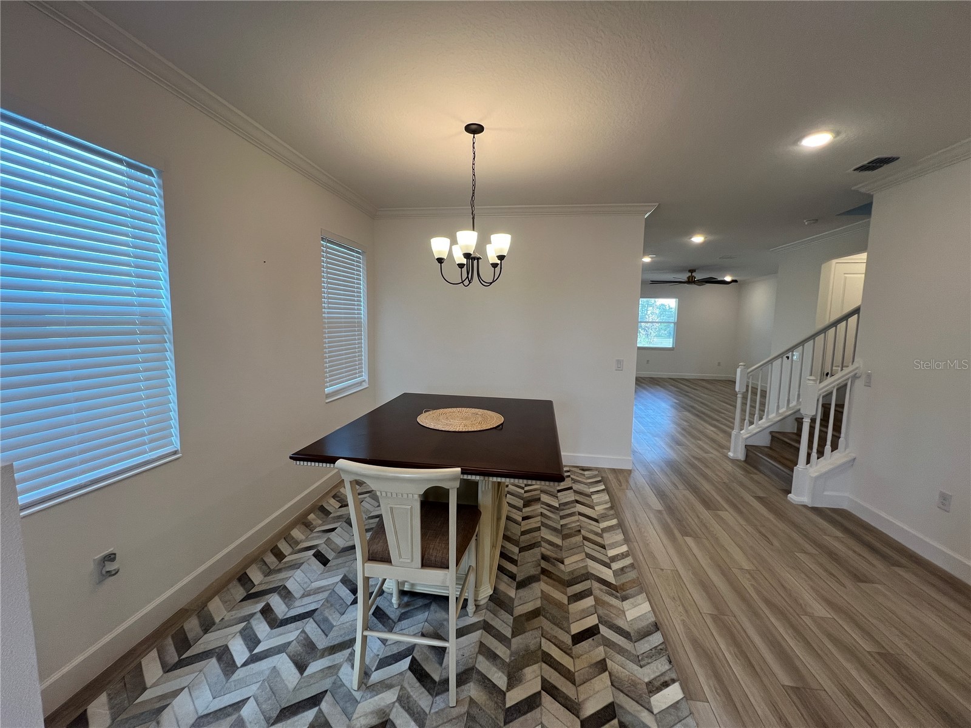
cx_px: 486
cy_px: 364
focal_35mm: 13
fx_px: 365
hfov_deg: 106.2
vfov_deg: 89.9
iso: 125
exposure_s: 1/120
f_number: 1.8
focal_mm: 1.57
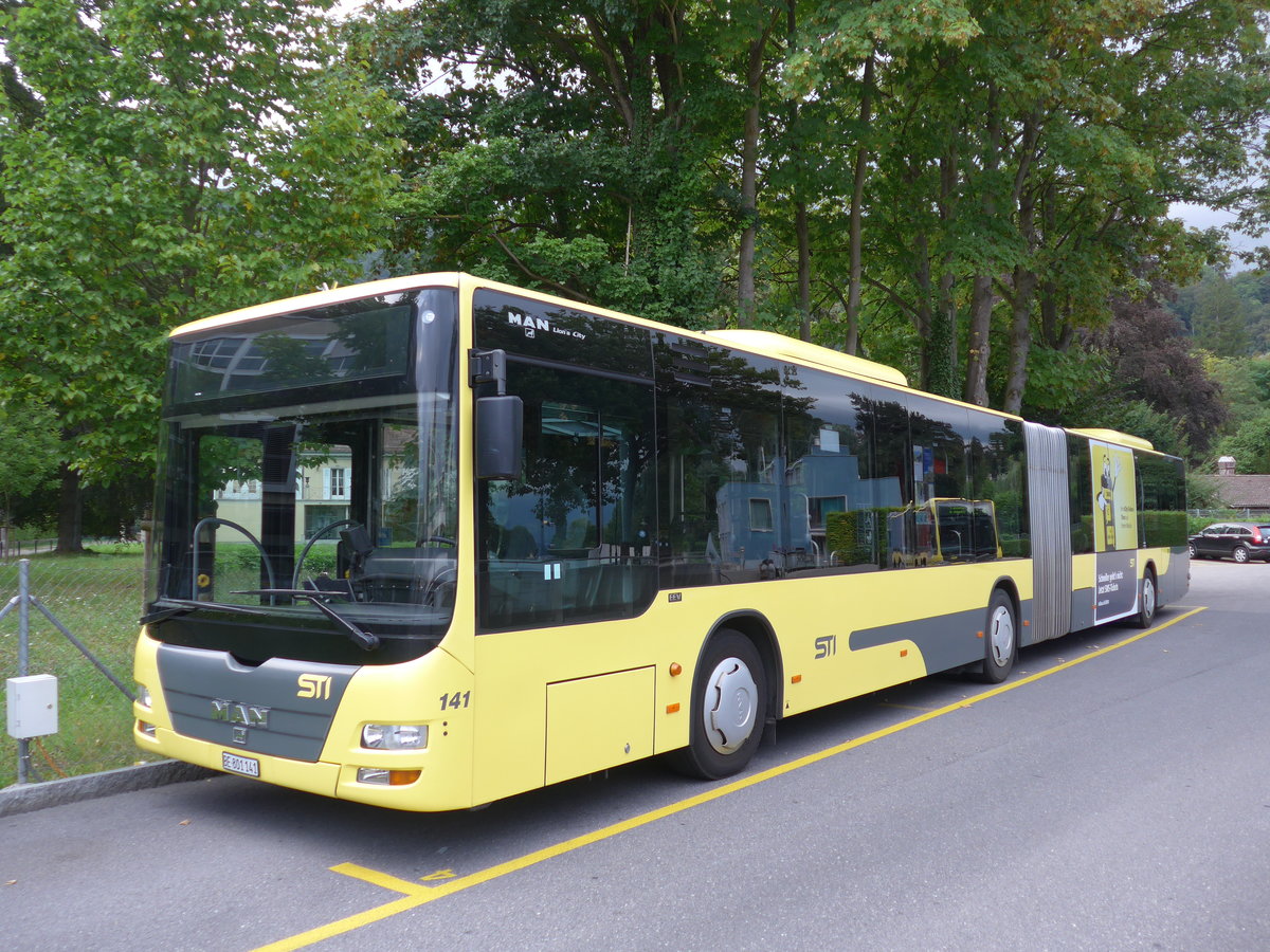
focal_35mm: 29
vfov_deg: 48.2
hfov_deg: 61.7
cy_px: 476
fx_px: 1064
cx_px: 635
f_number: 2
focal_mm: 6
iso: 80
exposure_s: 1/125
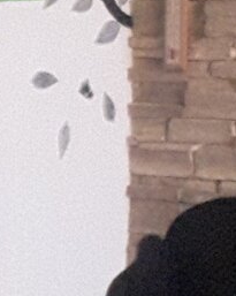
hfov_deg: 12.4
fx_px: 918
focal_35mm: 105
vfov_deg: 17.6
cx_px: 510
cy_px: -36
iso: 800
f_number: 1.9
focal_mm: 2
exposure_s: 1/11
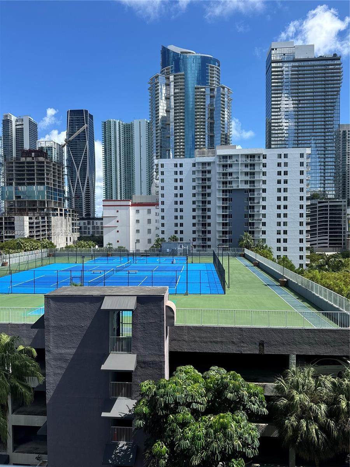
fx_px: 324
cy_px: 234
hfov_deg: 56.8
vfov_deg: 71.6
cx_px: 175
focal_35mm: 24
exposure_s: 1/4049
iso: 80
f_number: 1.78
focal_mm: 6.76
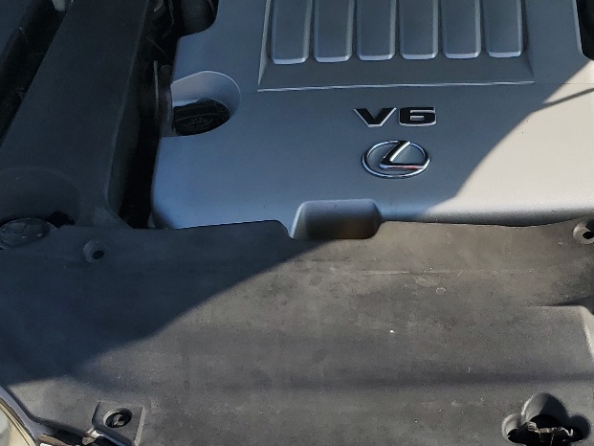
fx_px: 1150
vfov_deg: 21.8
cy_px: 328
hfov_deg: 28.1
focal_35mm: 67
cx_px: 505
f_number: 1.5
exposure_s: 1/2500
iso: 50
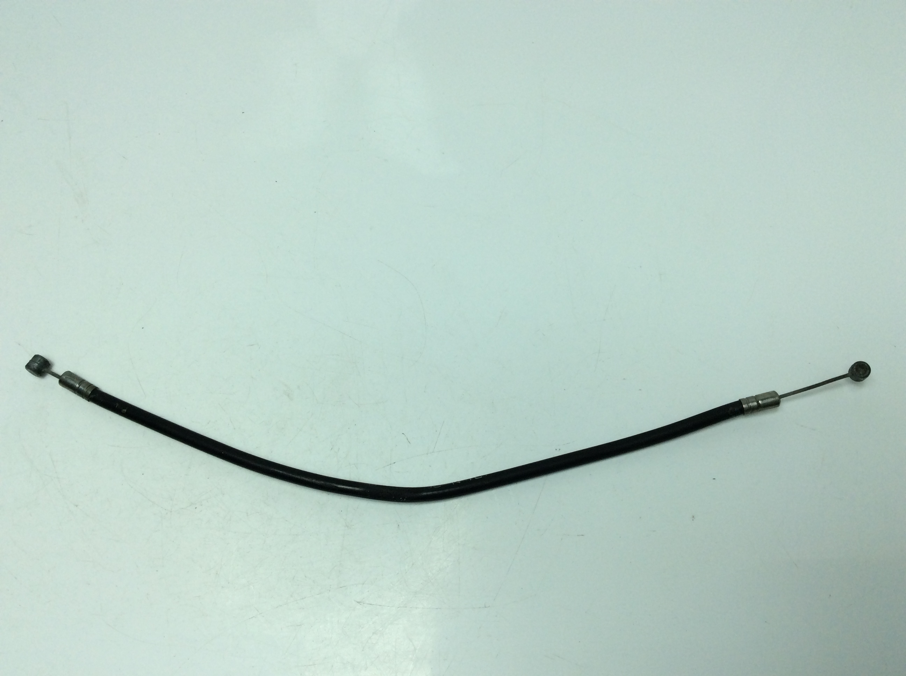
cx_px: 453
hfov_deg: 56.9
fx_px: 836
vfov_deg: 44.1
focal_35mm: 32
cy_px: 338
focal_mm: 3.3
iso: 32
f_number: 2.4
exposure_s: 1/715
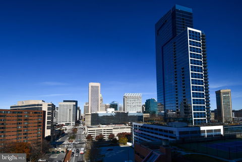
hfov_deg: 90.0
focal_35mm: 18
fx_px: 121
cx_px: 121
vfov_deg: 67.4
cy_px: 81
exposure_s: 1/320
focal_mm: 12
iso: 100
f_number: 9
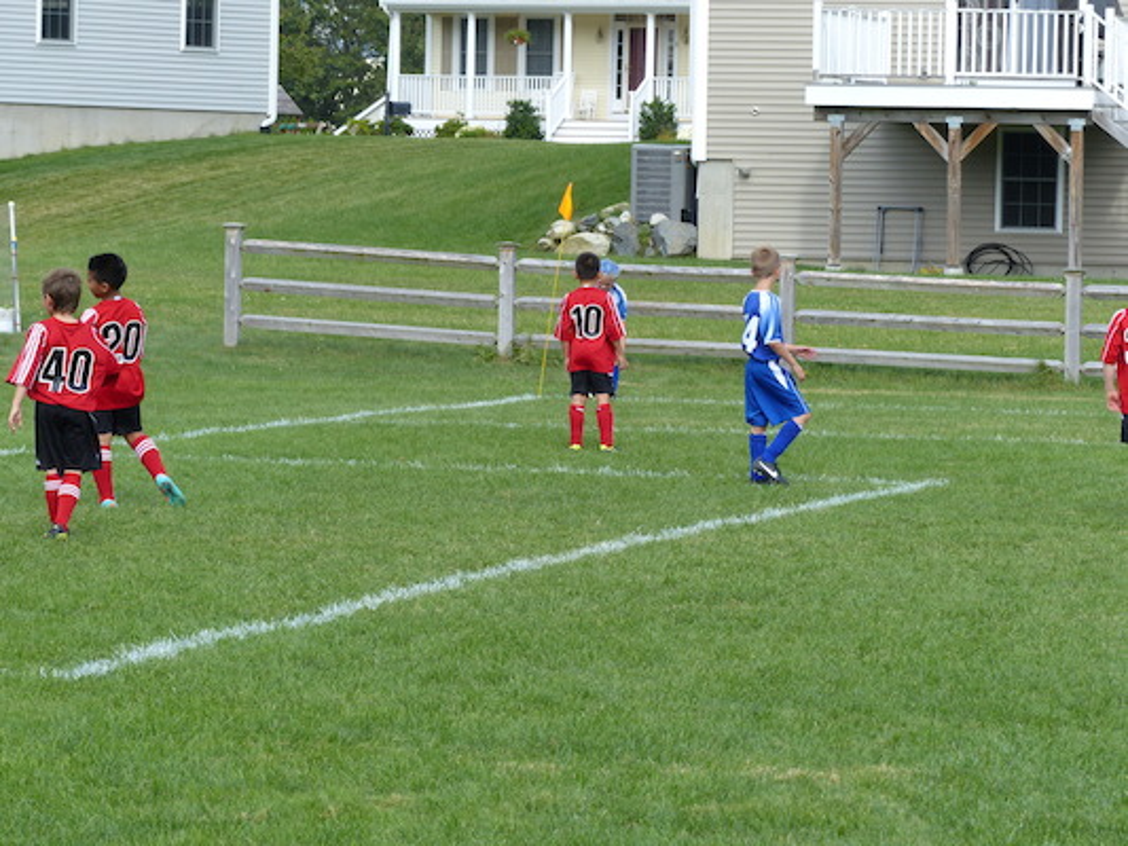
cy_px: 423
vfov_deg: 8.2
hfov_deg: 10.9
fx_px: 5899
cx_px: 564
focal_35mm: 181
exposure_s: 1/400
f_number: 4
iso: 100
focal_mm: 32.5
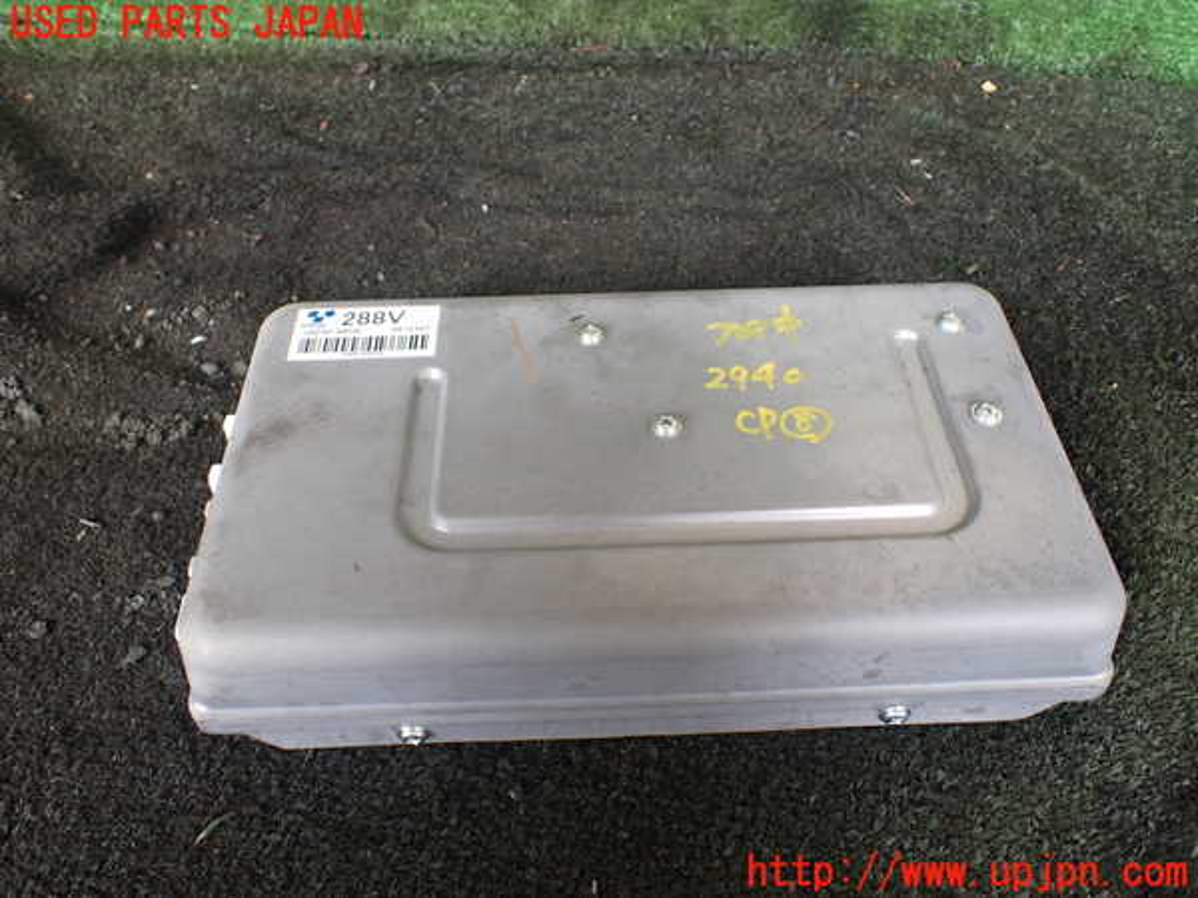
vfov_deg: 46.8
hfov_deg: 60.0
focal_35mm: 30
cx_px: 599
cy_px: 449
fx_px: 1038
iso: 250
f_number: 2.3
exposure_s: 1/125
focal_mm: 5.4
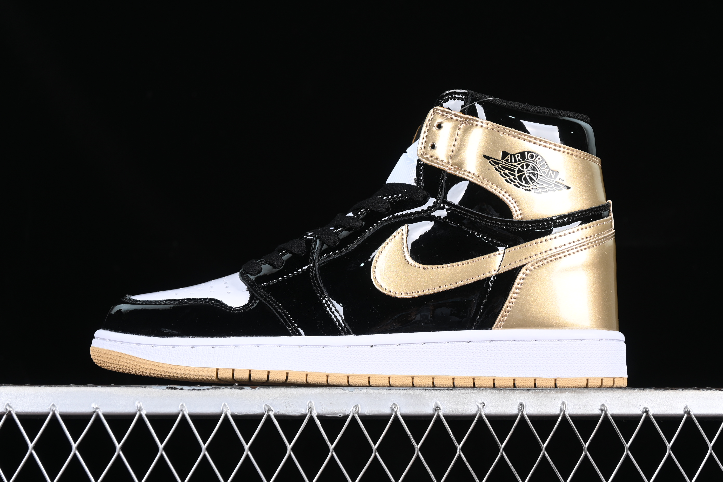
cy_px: 241
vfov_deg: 18.2
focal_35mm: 75
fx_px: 1506
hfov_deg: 27.0
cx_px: 362
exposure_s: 1/60
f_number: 6.3
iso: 160
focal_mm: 50
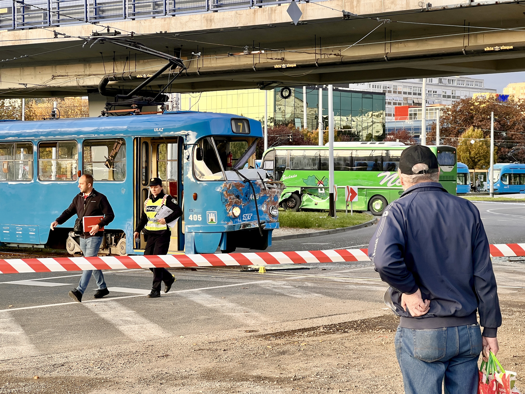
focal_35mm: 77
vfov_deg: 19.1
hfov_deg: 25.3
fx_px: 1168
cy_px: 197
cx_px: 262
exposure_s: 1/99
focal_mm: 9
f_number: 2.8
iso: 50
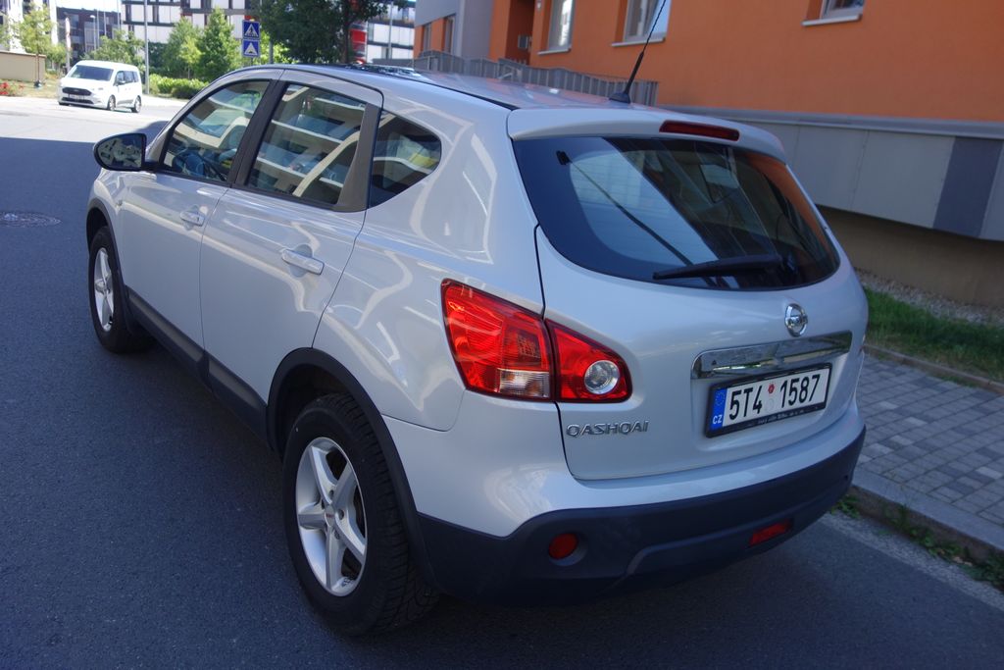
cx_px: 502
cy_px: 335
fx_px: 781
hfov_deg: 65.5
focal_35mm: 28
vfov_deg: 46.4
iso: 125
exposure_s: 1/1000
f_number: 1.8
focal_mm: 10.4
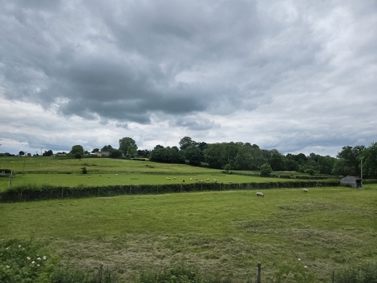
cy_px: 142
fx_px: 251
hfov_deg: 73.9
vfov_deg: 58.9
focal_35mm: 23
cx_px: 188
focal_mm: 5.4
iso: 40
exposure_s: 1/2000
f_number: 1.8
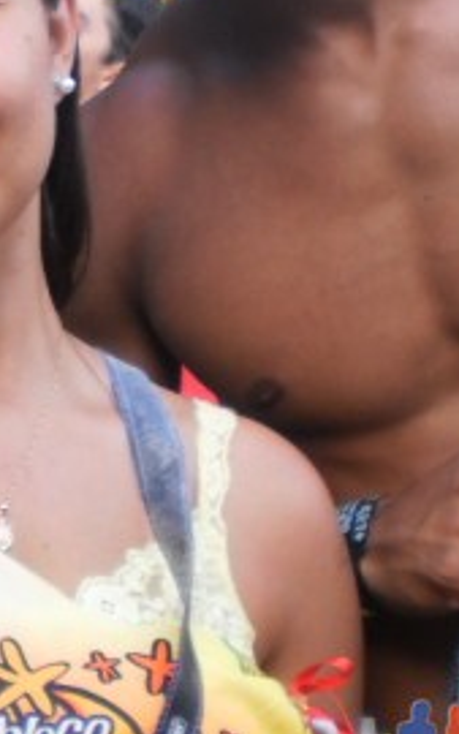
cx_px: -250
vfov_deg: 18.2
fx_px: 2259
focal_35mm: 113
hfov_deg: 11.1
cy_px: 87
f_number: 3.1
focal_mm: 6.3
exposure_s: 1/40
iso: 100
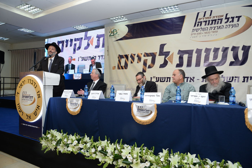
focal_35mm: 24
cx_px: 126
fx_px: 168
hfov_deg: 73.8
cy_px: 84
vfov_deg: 53.1
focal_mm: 24
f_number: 8
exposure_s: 1/80
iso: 1000
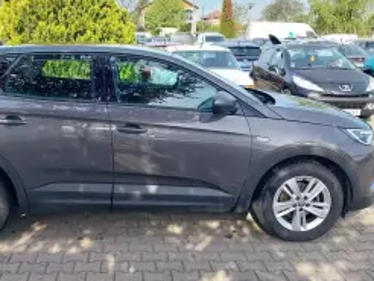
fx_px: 411
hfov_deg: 48.2
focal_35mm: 38
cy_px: 114
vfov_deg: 37.7
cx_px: 126
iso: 25
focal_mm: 4
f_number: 1.8
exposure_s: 1/245
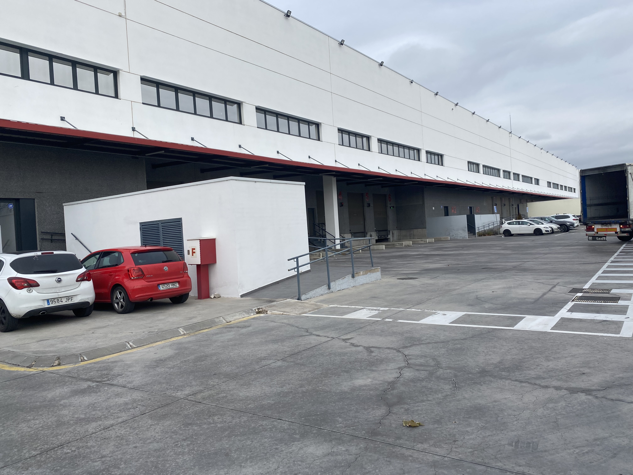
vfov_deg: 53.1
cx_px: 316
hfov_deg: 67.3
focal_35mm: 26
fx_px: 475
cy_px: 238
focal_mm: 4.25
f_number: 1.8
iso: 32
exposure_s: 1/1754
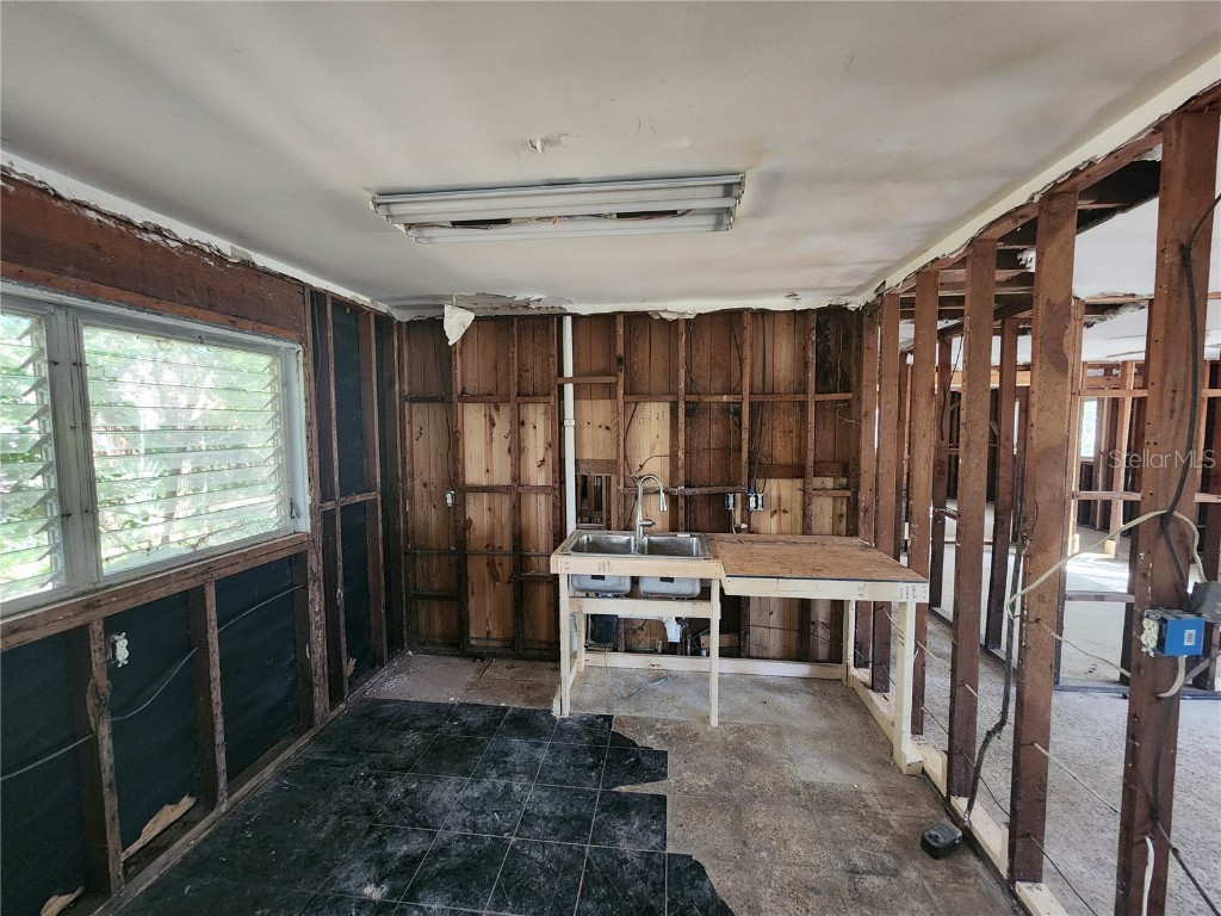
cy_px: 458
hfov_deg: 106.2
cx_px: 610
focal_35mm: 13
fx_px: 459
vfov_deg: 89.9
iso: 500
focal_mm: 2.2
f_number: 2.2
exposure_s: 1/30
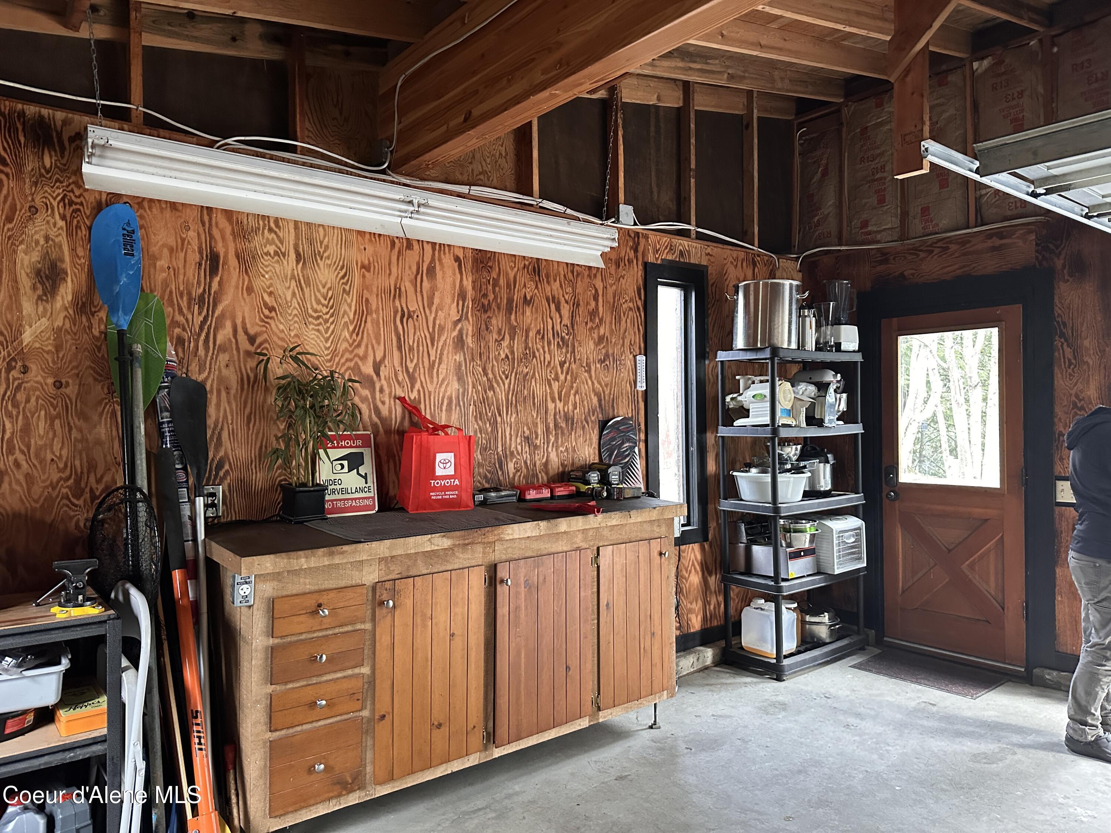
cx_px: 556
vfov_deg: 56.8
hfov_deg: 71.6
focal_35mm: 24
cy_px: 416
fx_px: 770
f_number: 1.78
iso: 640
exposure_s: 1/60
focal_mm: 6.86
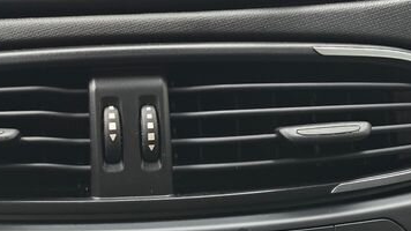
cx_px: 76
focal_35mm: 72
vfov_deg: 16.7
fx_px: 784
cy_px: 74
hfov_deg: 28.7
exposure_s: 1/27.7
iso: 640
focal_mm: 6.3
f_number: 1.7
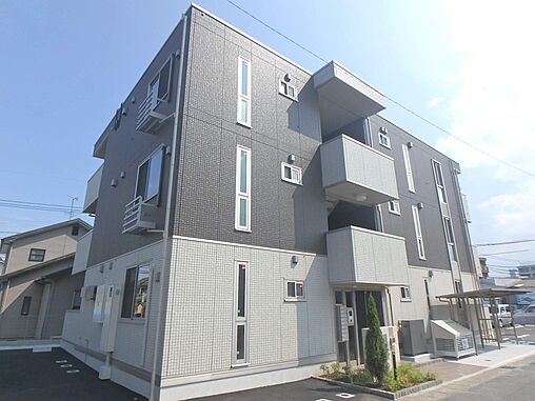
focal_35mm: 21
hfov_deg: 79.0
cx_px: 268
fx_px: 325
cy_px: 200
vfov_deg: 63.4
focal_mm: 3.7
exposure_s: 1/640
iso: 125
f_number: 6
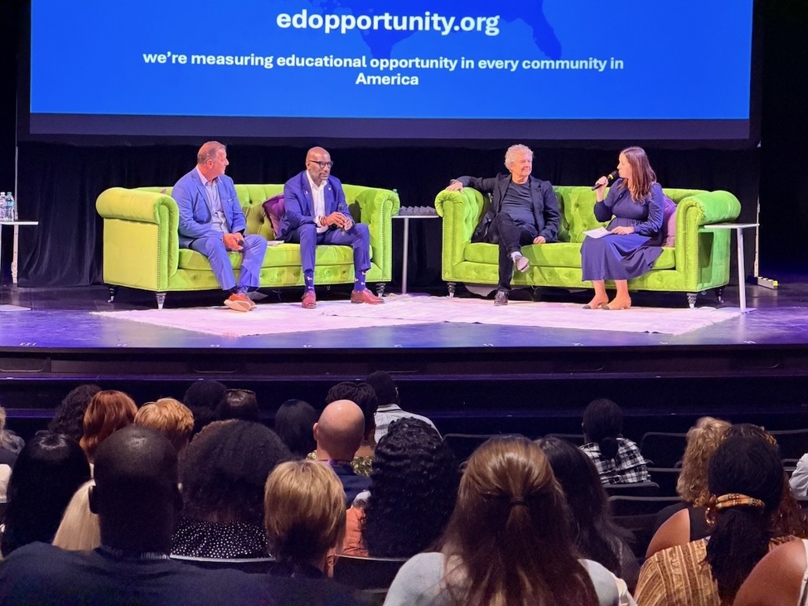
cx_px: 422
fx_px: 2451
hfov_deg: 18.7
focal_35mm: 105
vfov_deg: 14.1
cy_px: 293
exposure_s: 1/40
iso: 1000
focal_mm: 16.89
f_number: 2.8
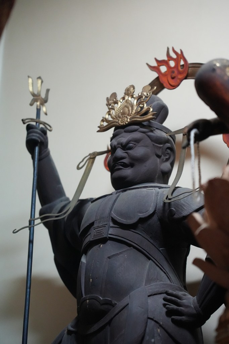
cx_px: 114
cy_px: 172
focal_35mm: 105
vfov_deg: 19.5
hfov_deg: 13.0
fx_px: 1002
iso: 10000
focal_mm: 105
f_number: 4
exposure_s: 1/160
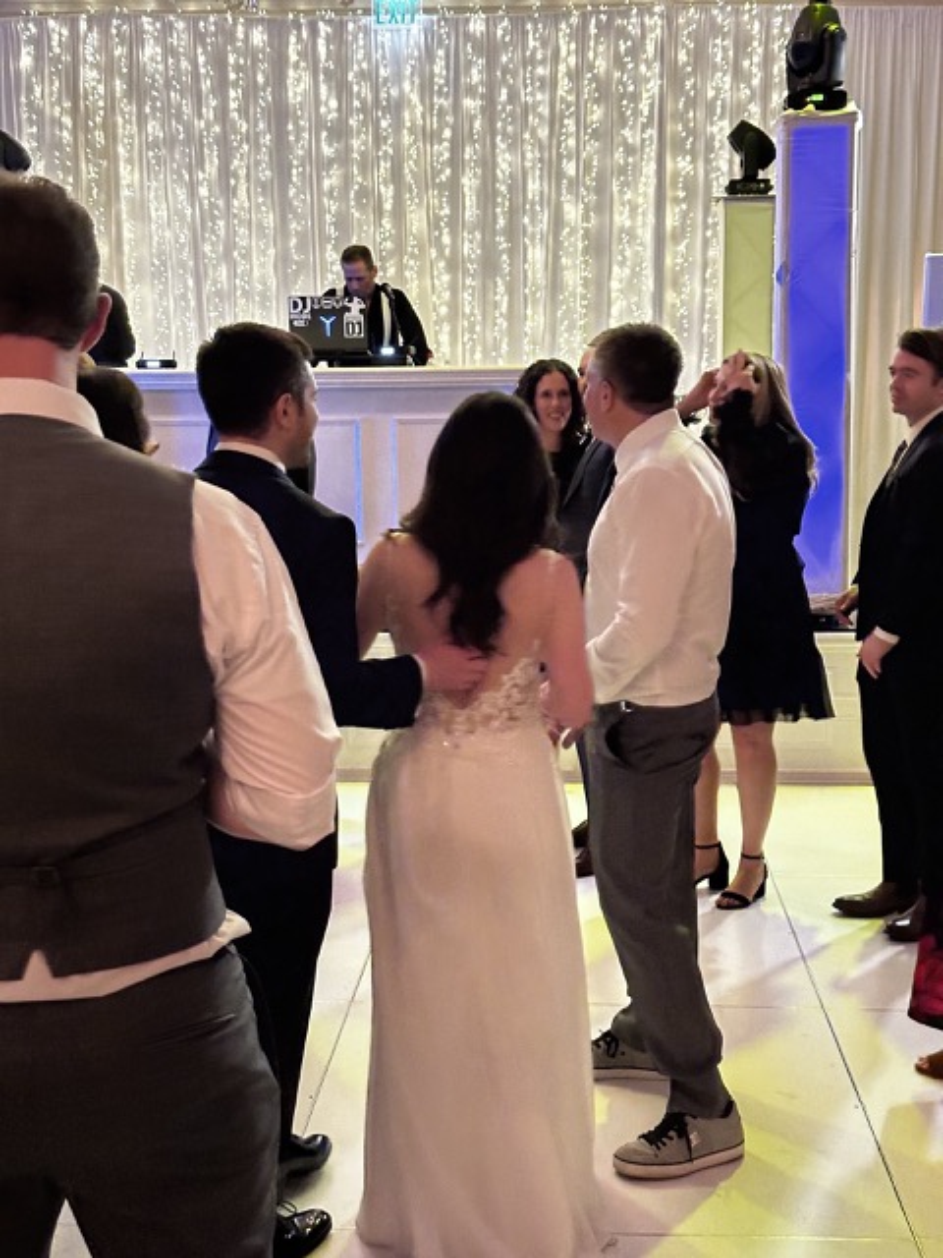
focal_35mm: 48
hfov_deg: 30.3
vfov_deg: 39.7
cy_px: 629
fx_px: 1743
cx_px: 472
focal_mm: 6.86
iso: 640
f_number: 1.78
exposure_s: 1/30
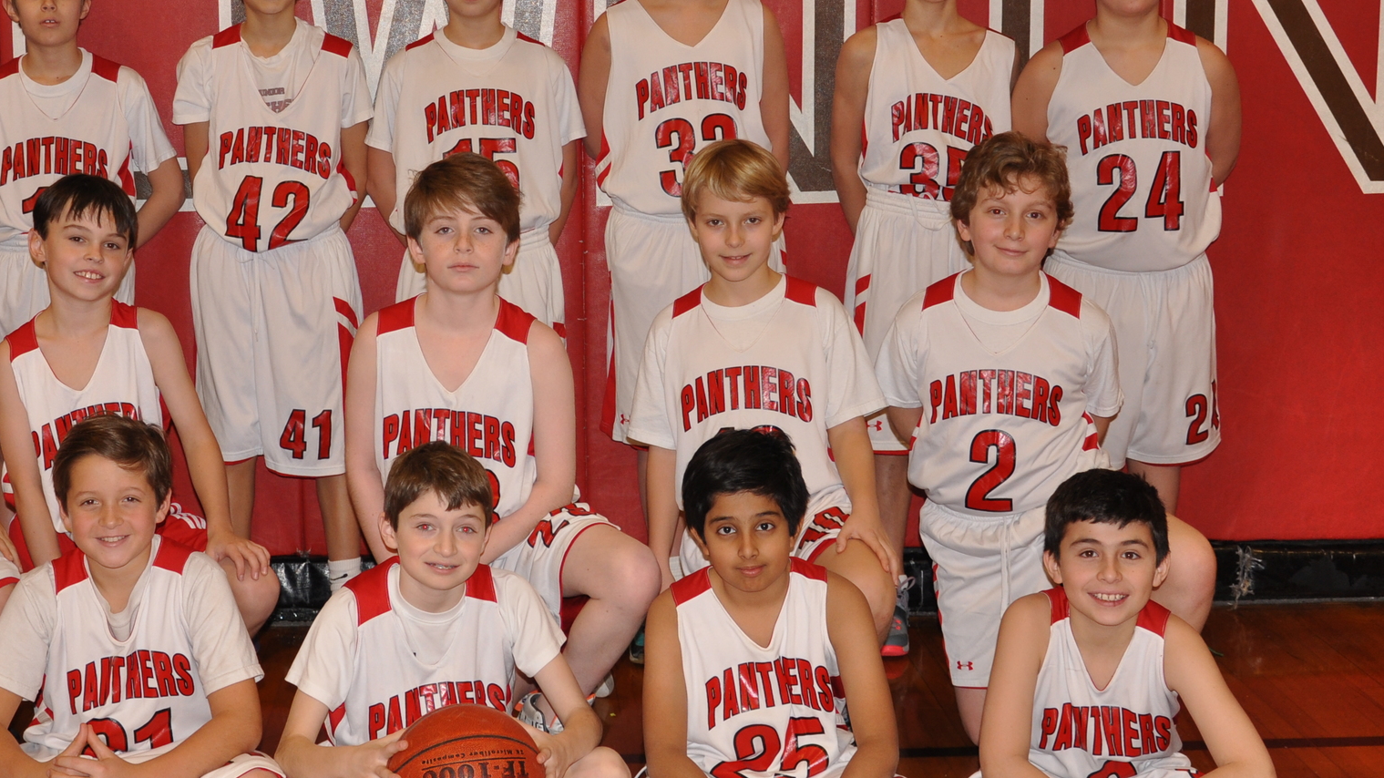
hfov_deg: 33.7
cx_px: 532
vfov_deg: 19.4
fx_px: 2275
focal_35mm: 62
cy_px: 299
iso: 320
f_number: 3.8
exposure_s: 1/60
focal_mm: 24
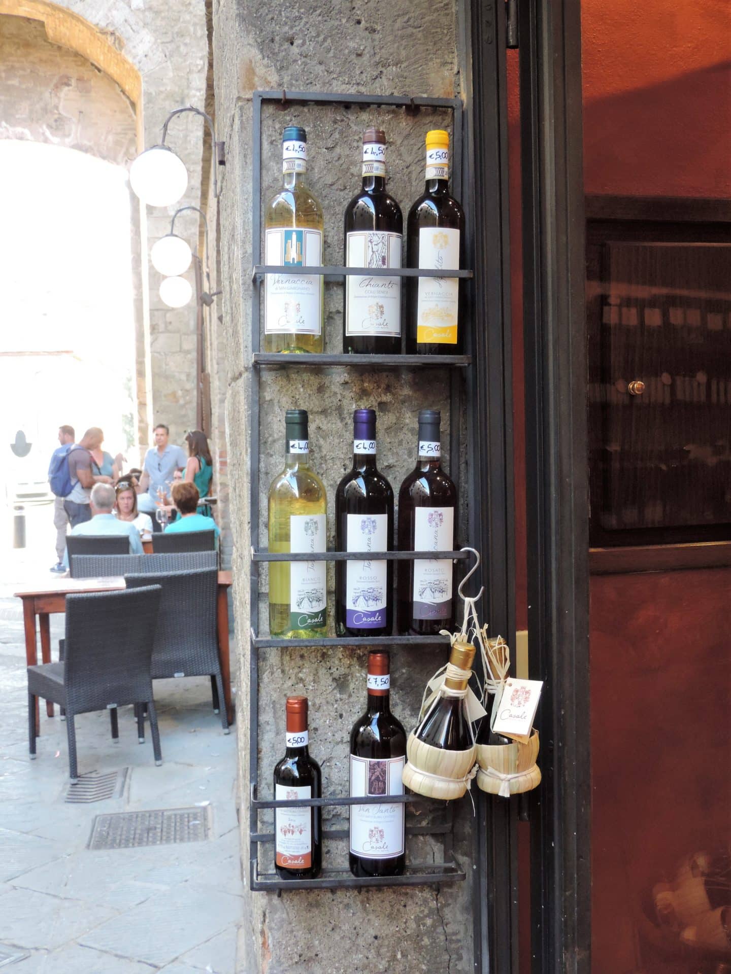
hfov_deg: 33.6
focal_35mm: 43
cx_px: 366
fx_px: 1211
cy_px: 487
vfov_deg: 43.9
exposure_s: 1/40
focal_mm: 7.6
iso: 400
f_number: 3.4
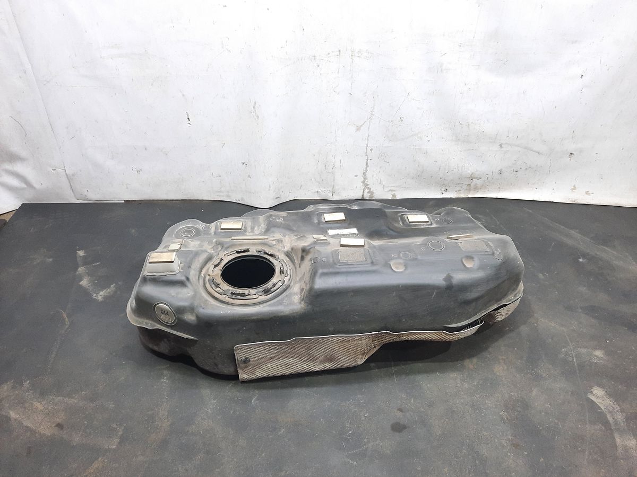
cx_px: 318
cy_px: 238
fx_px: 460
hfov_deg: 69.4
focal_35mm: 25
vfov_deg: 54.9
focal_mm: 4.6
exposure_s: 1/50
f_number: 2
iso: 320
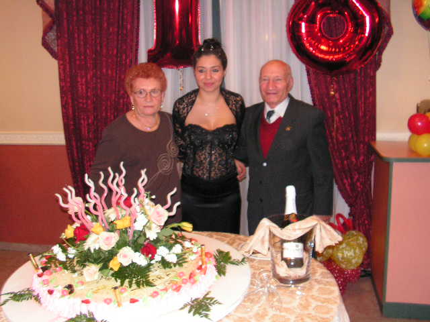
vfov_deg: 37.7
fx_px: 472
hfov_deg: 49.0
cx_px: 215
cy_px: 161
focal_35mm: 38
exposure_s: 1/40
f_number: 3.2
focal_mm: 6.4
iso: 200
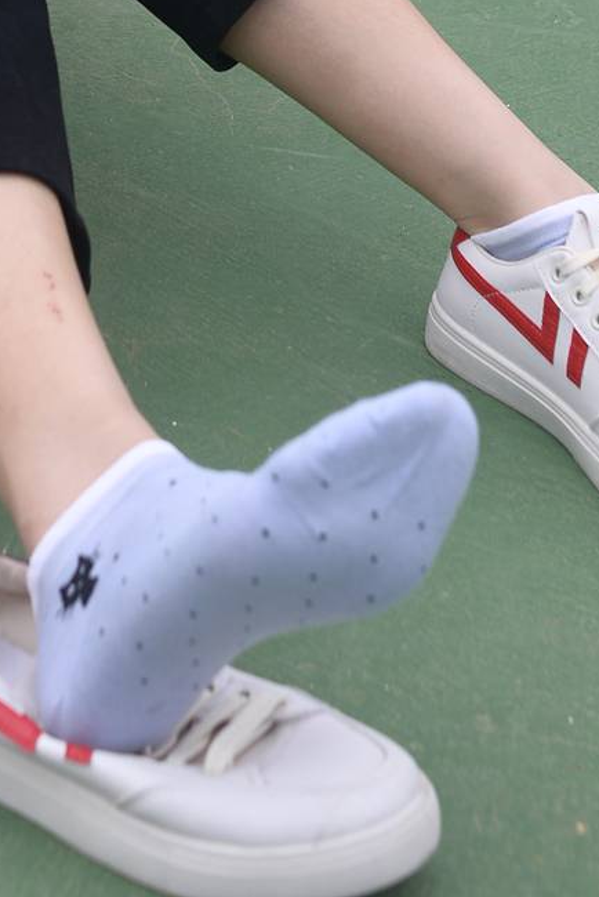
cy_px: -348
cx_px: 73
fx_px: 2817
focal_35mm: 113
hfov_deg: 12.1
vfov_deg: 16.8
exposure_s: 1/500
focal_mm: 35
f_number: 5.6
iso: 125
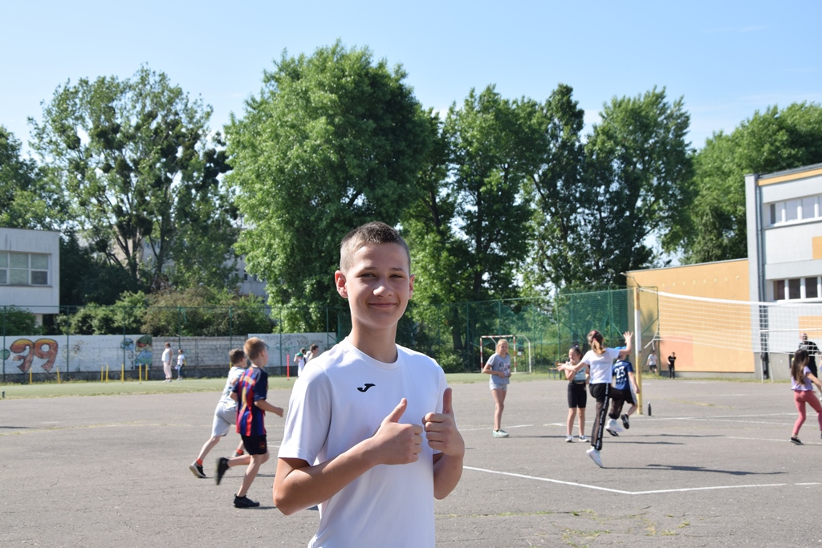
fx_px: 1199
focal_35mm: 52
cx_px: 411
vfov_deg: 25.8
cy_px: 274
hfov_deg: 37.8
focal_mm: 35
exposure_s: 1/320
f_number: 9
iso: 200
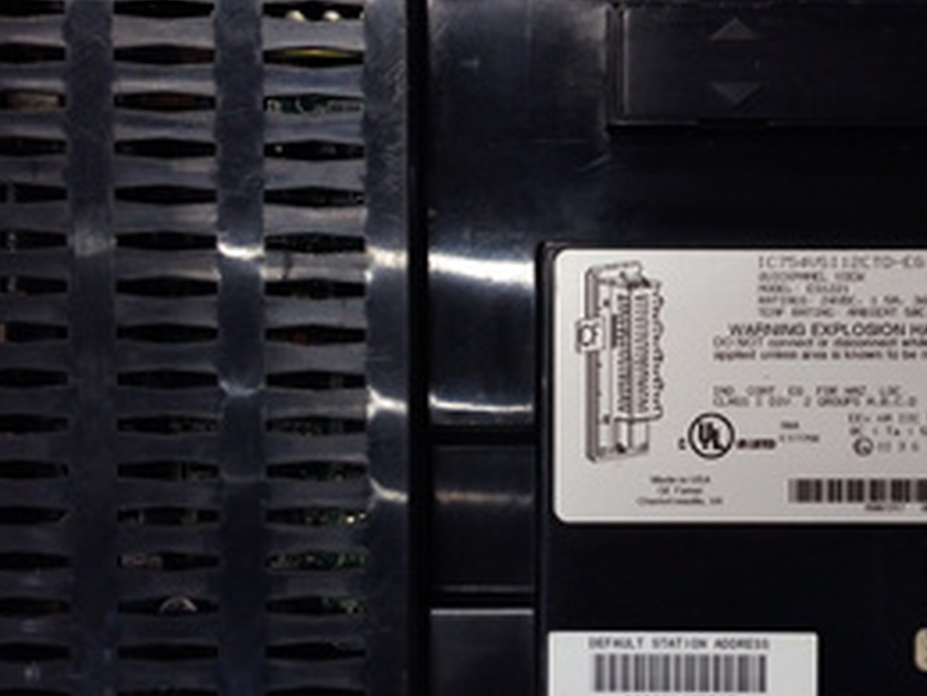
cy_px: 444
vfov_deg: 27.9
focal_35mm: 52
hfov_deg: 36.5
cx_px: 610
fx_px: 1393
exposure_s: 1/33
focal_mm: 3.79
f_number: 2
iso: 261
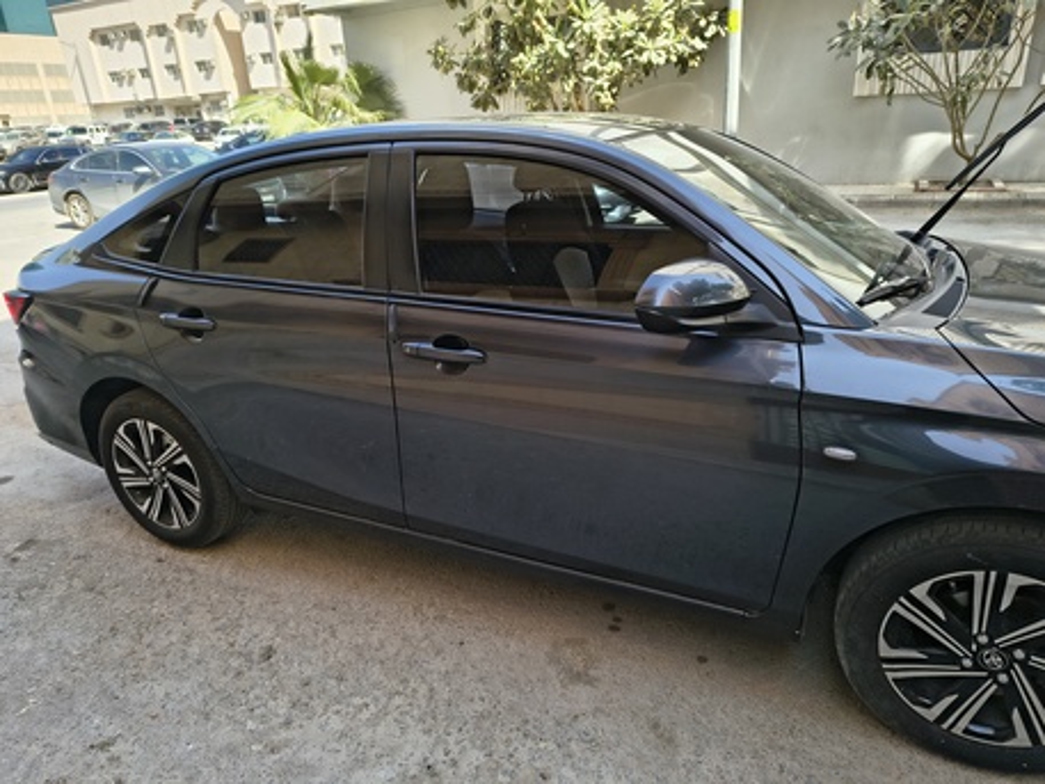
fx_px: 725
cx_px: 522
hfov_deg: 71.6
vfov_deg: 56.8
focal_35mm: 24
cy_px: 392
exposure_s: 1/506
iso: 101
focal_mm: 5.56
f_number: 1.8
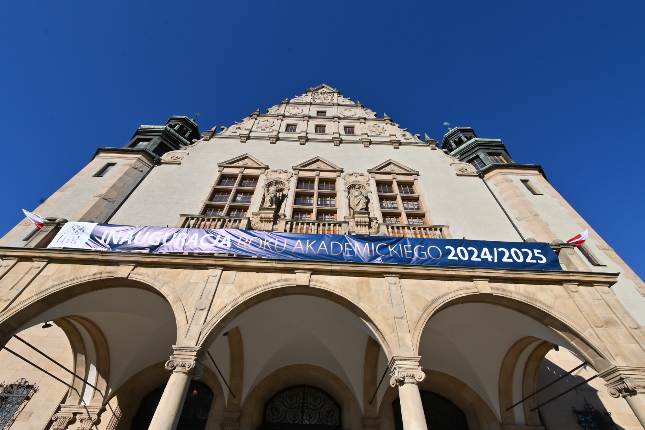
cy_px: 215
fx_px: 269
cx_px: 322
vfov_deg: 77.3
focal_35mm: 15
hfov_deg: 100.4
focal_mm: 10
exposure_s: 1/200
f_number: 14
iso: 100
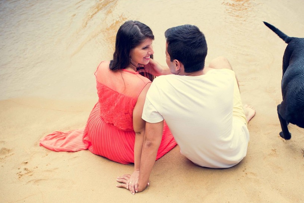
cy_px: 146
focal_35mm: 52
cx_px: 188
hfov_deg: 38.0
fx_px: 439
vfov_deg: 25.7
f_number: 5.6
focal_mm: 35
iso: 100
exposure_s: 1/200
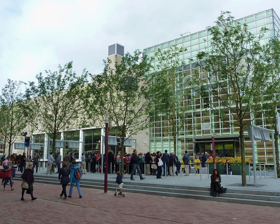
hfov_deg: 55.7
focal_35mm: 32
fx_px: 265
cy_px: 112
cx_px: 138
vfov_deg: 45.8
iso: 125
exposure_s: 1/250
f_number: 4
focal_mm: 5
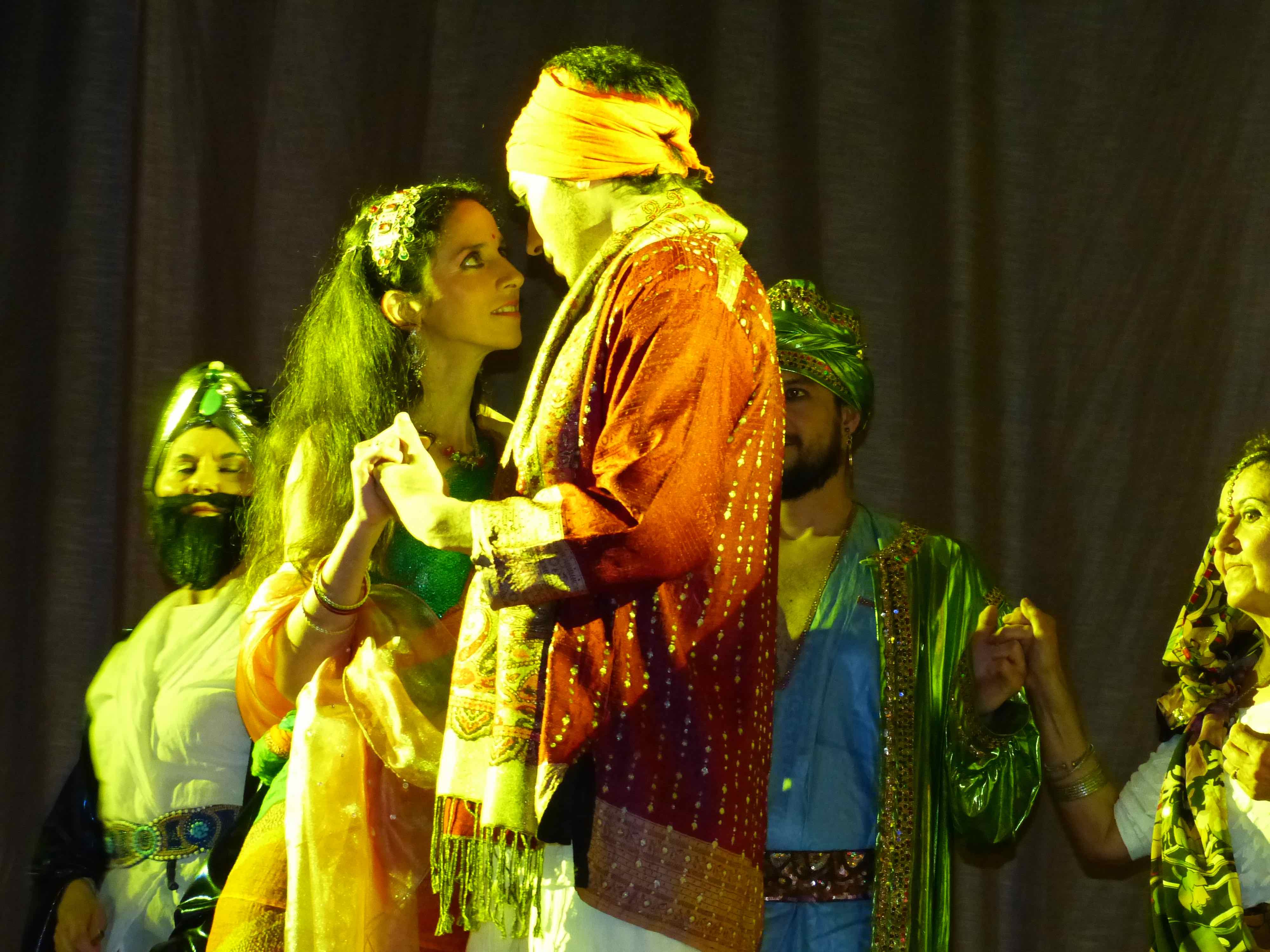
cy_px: 476
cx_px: 635
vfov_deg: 12.2
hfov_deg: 16.3
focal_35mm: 121
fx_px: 4439
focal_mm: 21.8
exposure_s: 1/30
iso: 800
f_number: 2.8
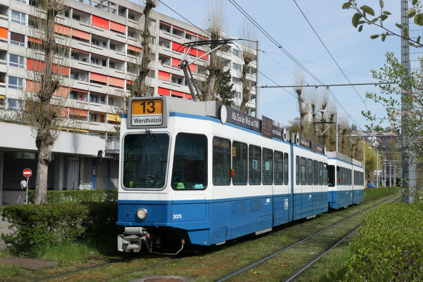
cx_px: 212
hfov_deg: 44.5
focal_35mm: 44
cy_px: 141
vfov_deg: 30.5
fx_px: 517
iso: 200
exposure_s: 1/800
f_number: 6.3
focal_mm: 16.2
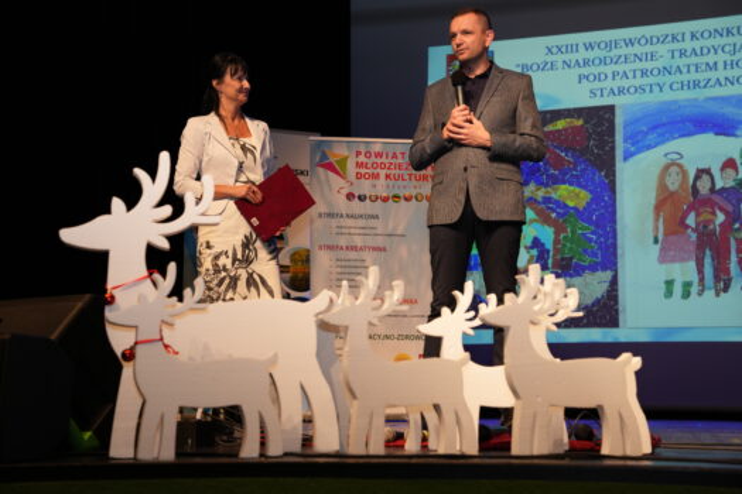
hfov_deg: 34.7
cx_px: 371
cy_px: 247
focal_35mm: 58
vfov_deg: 23.5
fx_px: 1187
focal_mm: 57.6
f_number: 5.6
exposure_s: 1/60
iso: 1000
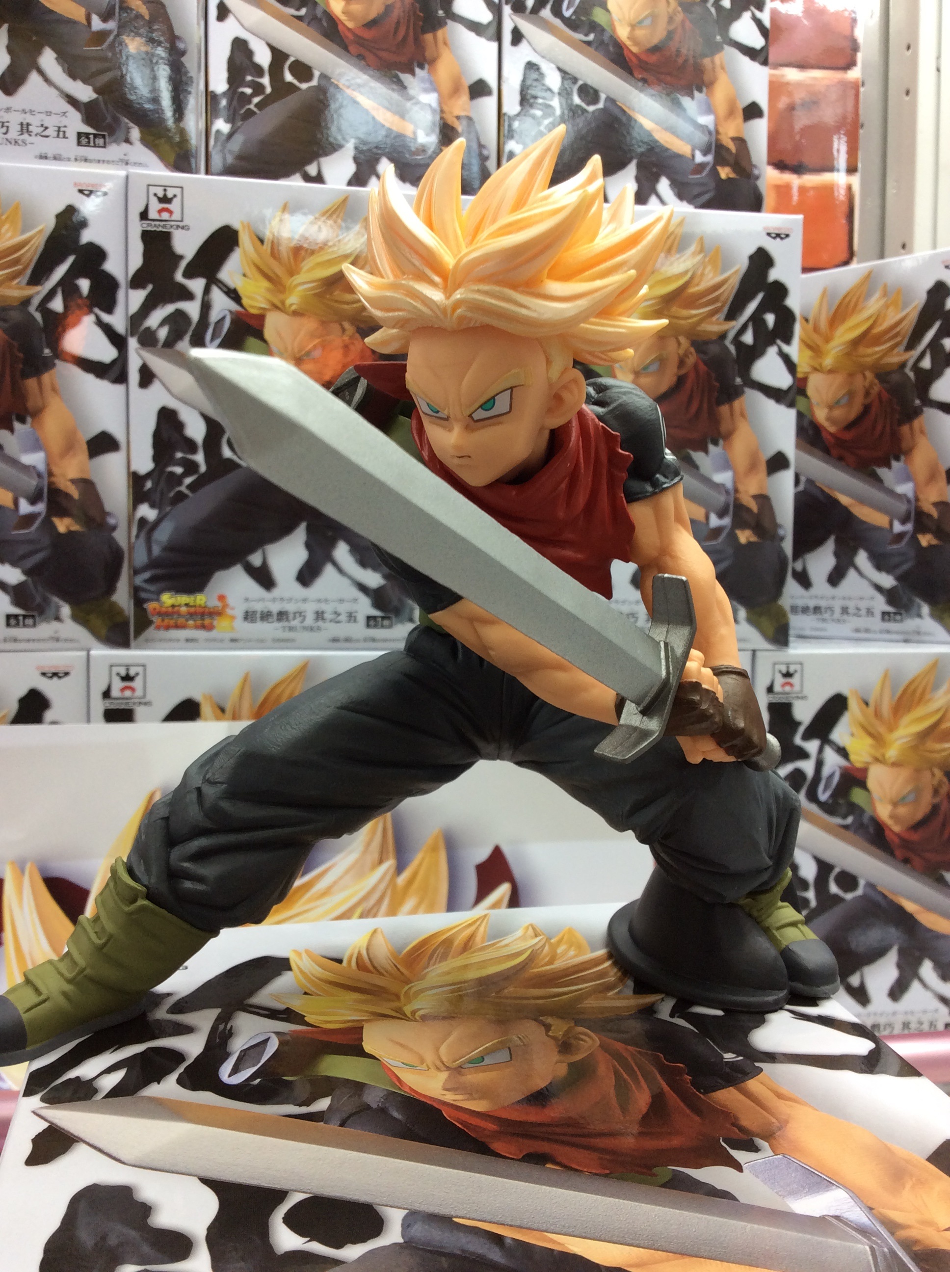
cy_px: 636
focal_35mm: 32
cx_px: 475
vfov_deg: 56.9
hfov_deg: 44.1
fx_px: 1174
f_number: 2.4
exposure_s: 1/60
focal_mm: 3.3
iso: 32
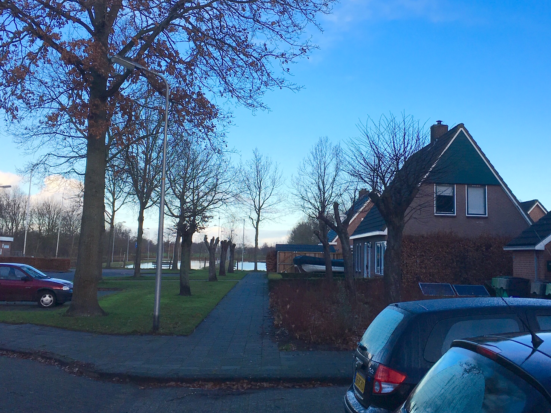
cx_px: 299
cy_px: 173
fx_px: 637
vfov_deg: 35.9
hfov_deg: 46.8
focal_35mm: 40
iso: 25
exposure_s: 1/793
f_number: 2.2
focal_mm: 4.15
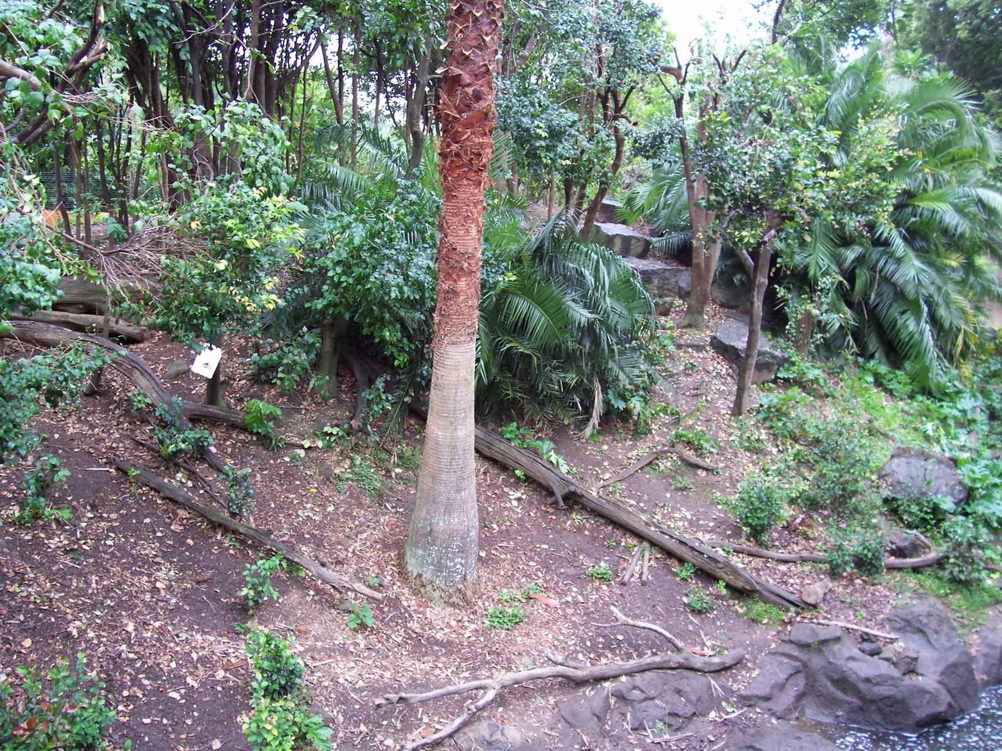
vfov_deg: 41.8
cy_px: 376
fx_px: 984
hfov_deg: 54.0
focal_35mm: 34
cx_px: 501
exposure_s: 1/48.5
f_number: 2.7
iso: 80
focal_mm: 5.6
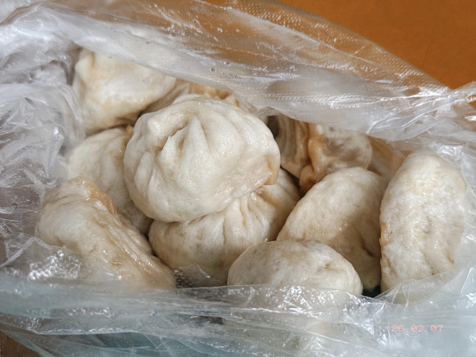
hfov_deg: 39.7
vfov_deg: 30.3
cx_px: 238
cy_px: 178
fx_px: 660
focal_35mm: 48
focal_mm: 6.76
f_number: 1.78
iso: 64
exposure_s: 1/652
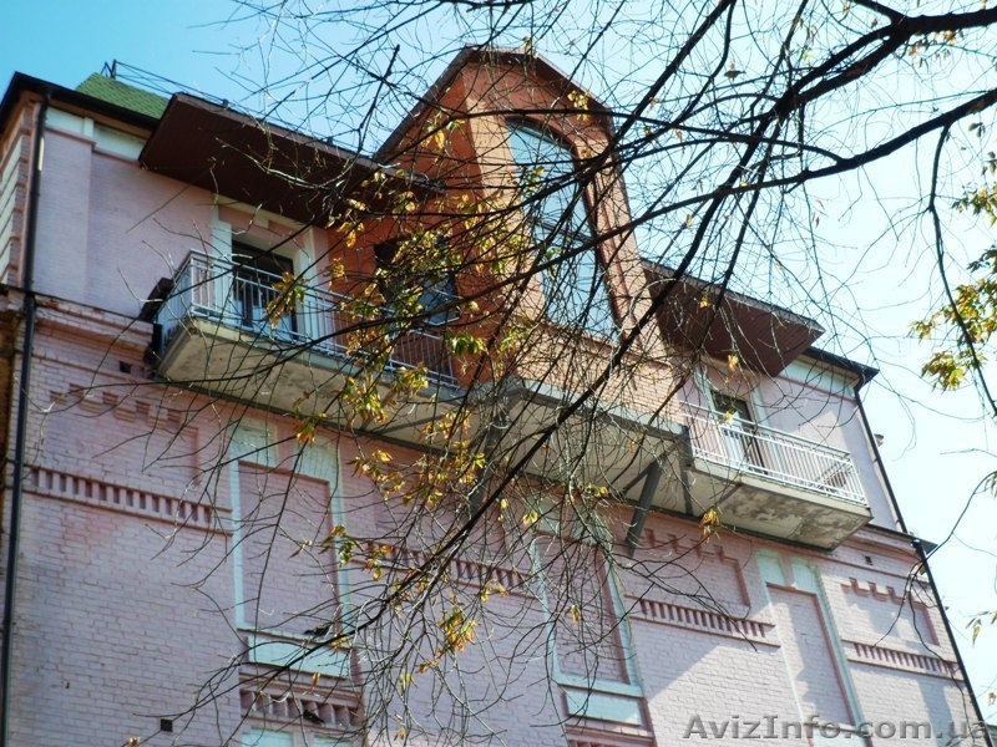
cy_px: 374
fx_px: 1440
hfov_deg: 38.2
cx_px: 498
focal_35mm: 50
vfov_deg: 29.1
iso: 80
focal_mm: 9.3
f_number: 4.7
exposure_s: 1/250
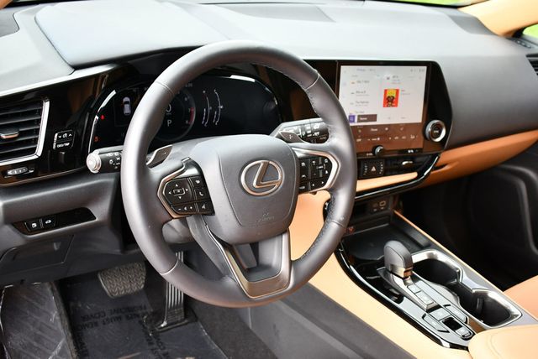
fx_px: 598
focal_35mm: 40
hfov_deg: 48.4
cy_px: 180
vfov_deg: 33.5
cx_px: 269
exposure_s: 1/250
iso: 560
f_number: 3.8
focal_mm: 20
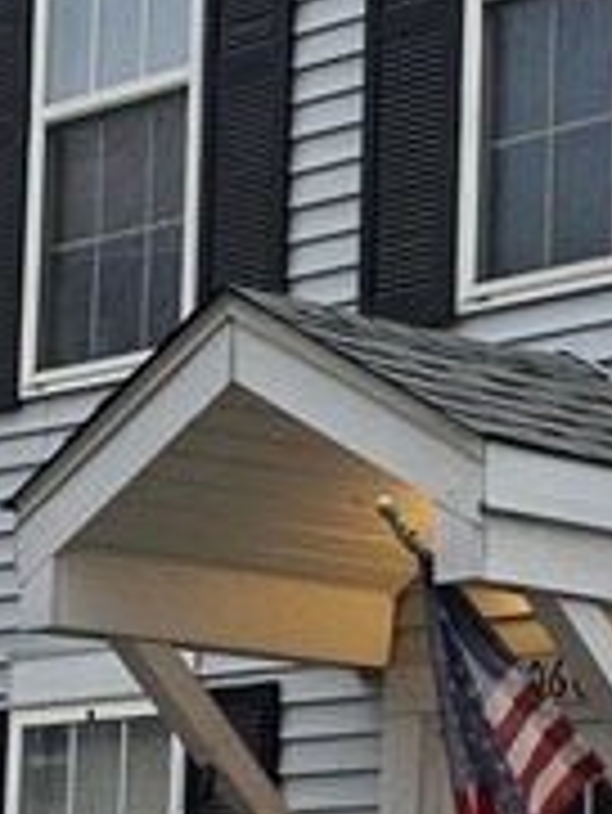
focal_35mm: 137
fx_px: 3226
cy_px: 679
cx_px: 612
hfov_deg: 10.7
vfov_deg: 14.3
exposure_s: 1/180
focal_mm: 6.3
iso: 64
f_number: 1.7
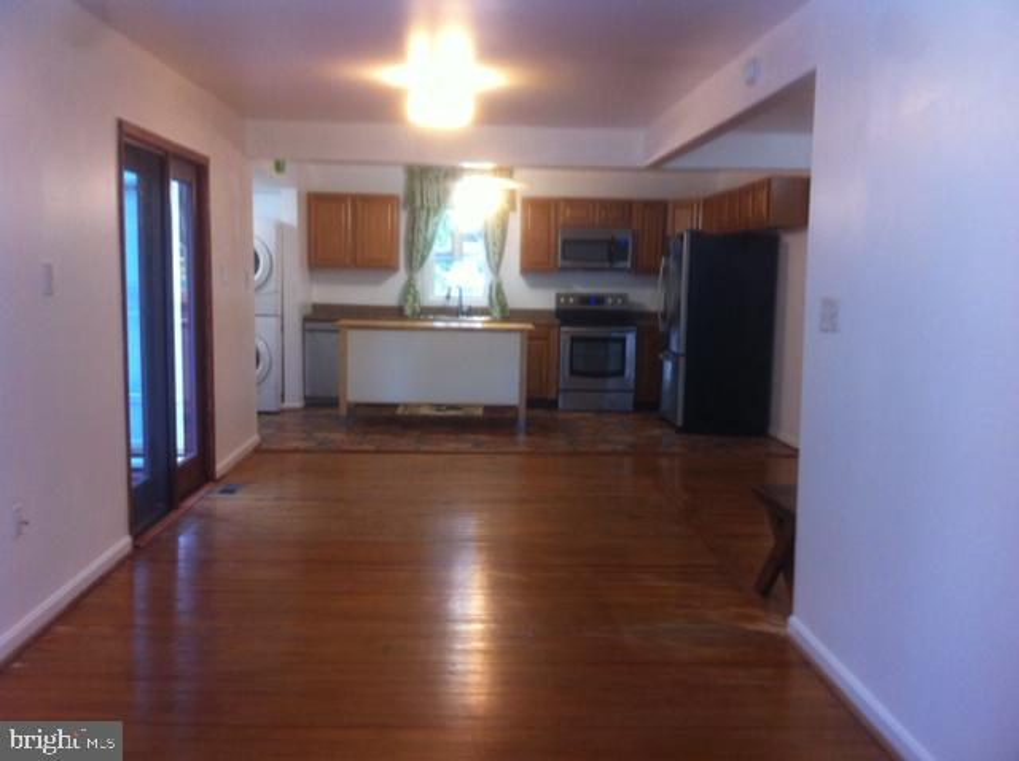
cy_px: 380
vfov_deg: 40.6
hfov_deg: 52.7
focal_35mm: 35
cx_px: 510
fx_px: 1029
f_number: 2.8
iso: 125
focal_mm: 3.85
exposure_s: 1/15
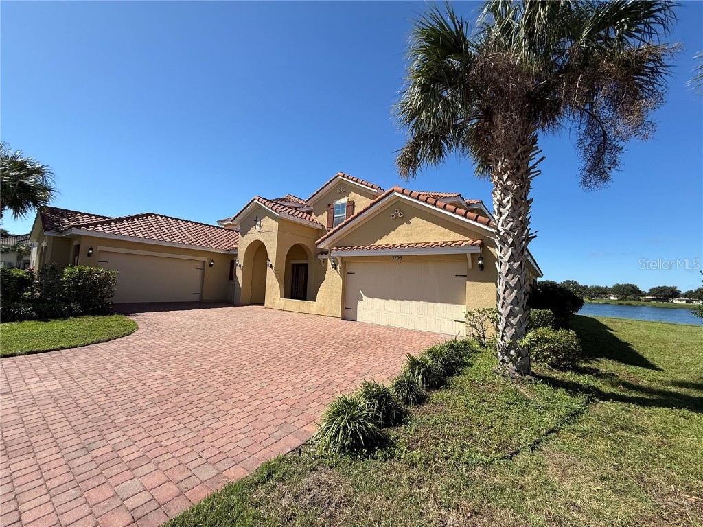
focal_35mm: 14
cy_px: 264
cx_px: 352
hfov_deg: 102.1
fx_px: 284
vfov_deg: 85.7
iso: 50
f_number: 2.2
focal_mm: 2.22
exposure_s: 1/1848
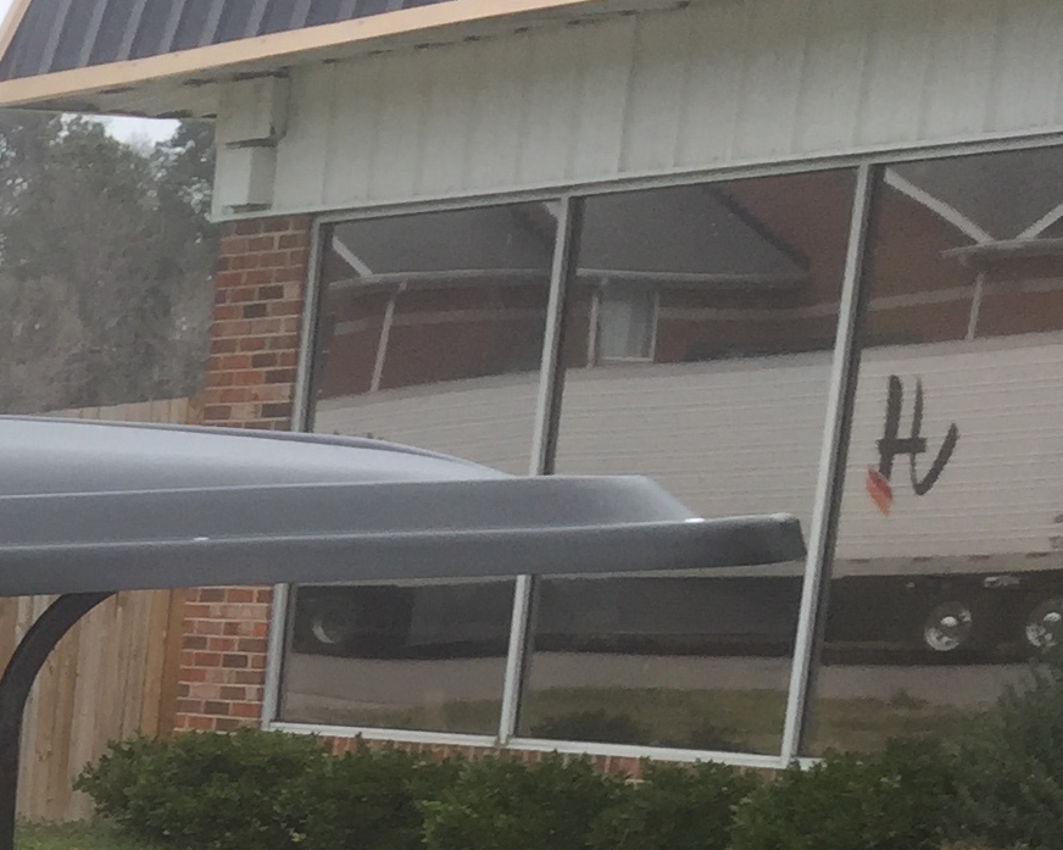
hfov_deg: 15.4
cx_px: -892
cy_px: 1446
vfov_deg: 13.3
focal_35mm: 106
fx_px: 3334
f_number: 2.2
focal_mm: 4.15
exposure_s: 1/271
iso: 32
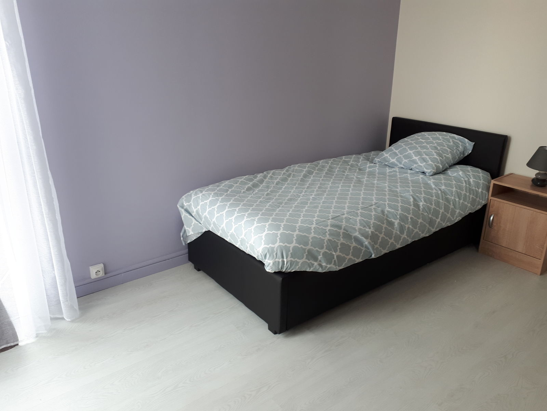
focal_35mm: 27
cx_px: 274
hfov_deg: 65.3
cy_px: 206
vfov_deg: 51.4
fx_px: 427
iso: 40
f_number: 1.9
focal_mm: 3.6
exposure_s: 1/40
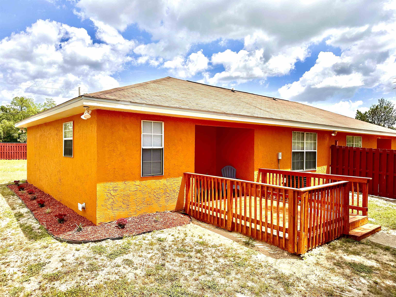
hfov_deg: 71.6
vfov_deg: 56.8
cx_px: 198
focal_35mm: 24
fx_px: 275
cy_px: 148
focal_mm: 6.86
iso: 80
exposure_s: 1/5525
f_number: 1.78
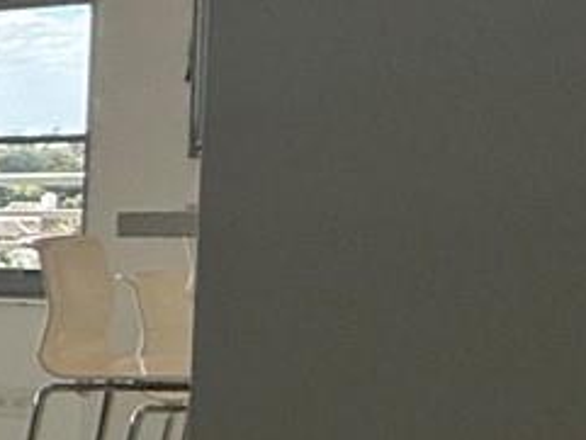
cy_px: 289
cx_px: -1296
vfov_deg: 15.9
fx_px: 1575
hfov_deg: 10.6
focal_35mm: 93
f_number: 2.2
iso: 50
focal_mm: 2.22
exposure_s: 1/554
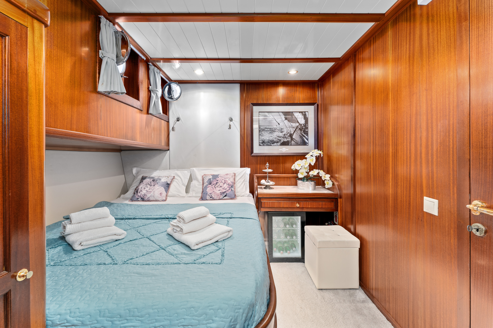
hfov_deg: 104.3
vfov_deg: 81.2
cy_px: 164
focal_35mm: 14
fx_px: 192
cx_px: 246
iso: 200
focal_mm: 14
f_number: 7.1
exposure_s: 1.6
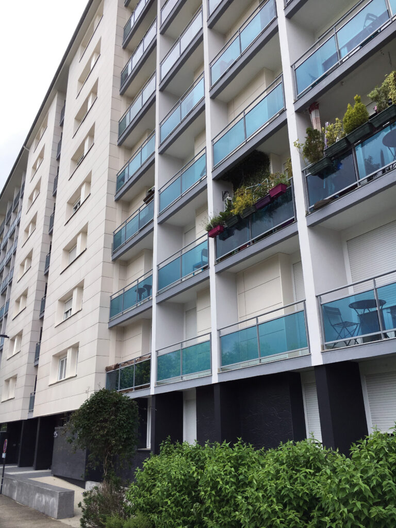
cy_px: 264
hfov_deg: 48.2
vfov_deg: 61.7
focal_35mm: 29
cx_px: 198
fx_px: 442
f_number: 2.2
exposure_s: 1/810
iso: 25
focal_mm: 4.15
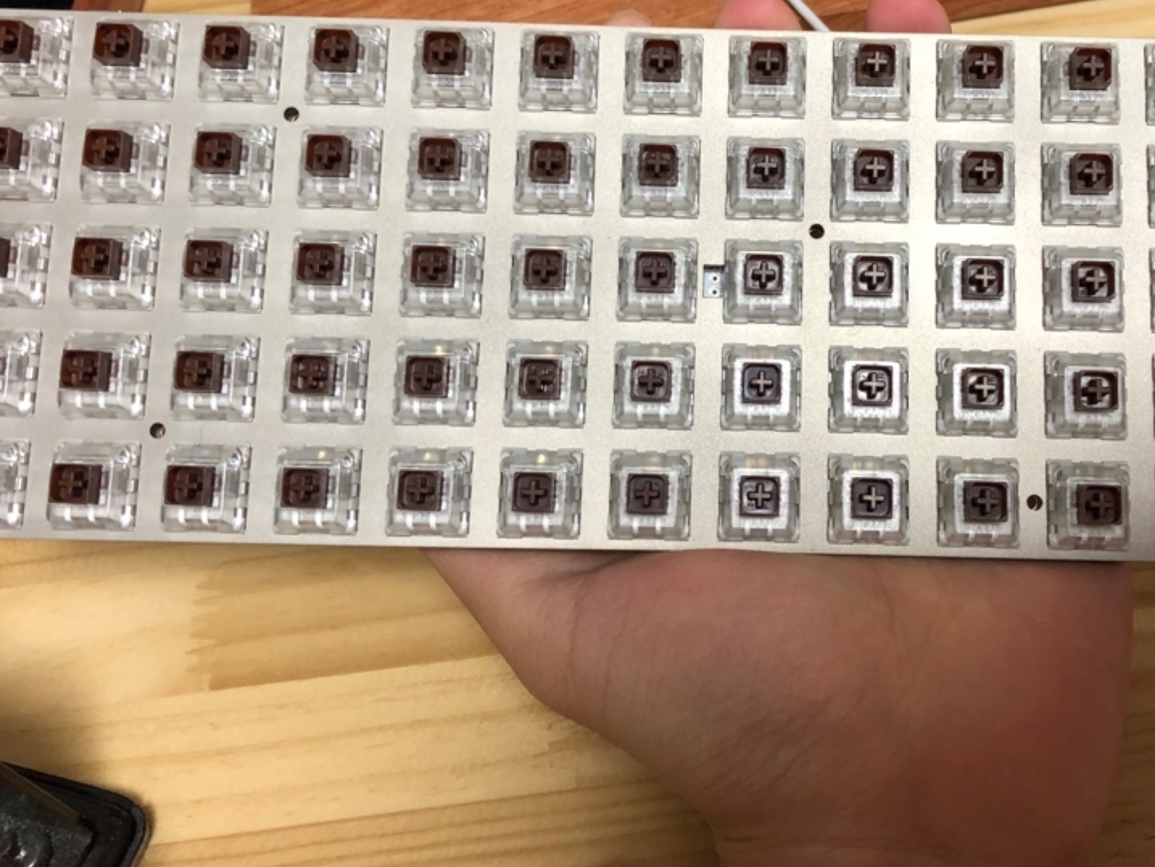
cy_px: 290
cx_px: 756
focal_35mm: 40
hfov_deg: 46.2
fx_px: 1335
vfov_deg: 35.6
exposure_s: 1/24
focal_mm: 4
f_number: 1.8
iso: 40
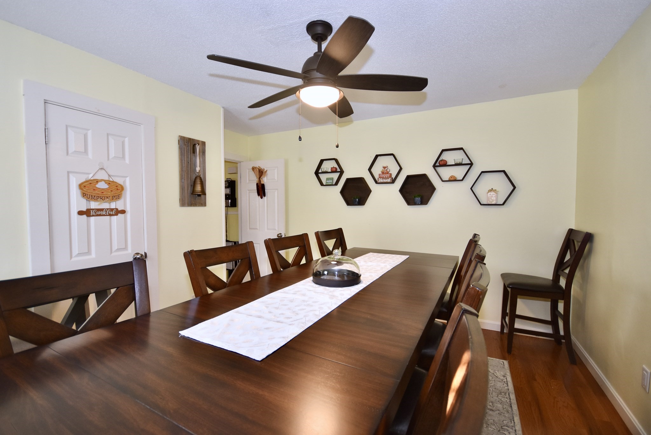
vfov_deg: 77.4
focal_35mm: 15
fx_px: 271
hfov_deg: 100.4
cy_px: 218
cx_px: 326
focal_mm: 10
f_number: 4
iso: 500
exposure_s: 1/60
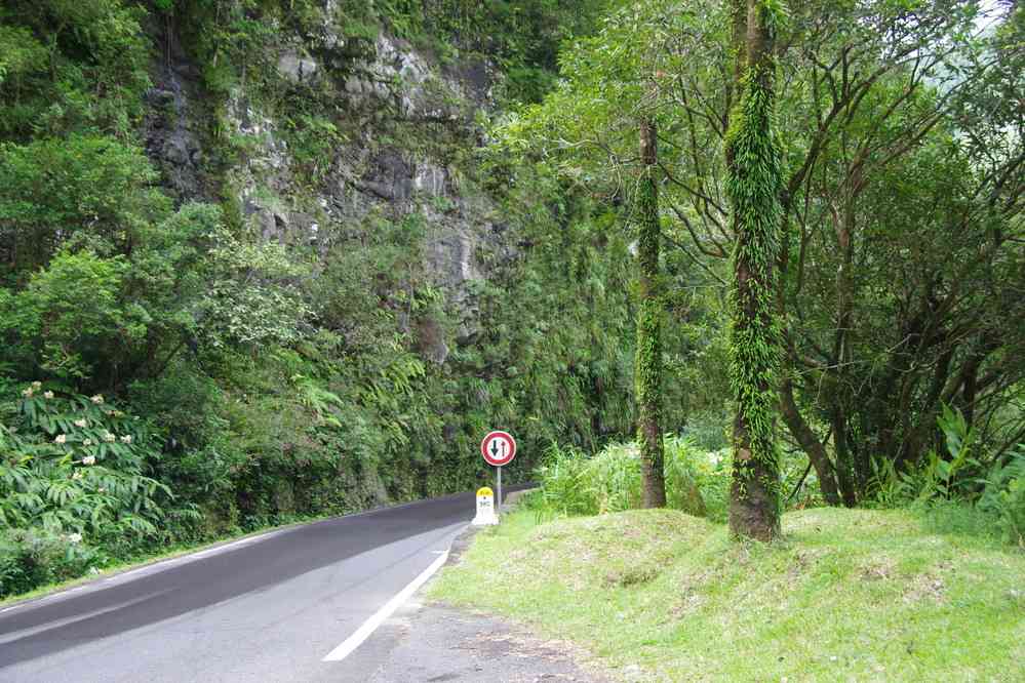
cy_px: 342
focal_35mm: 49
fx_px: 1395
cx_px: 512
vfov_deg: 27.5
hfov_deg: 40.3
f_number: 6.3
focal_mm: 32.5
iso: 800
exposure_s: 1/60
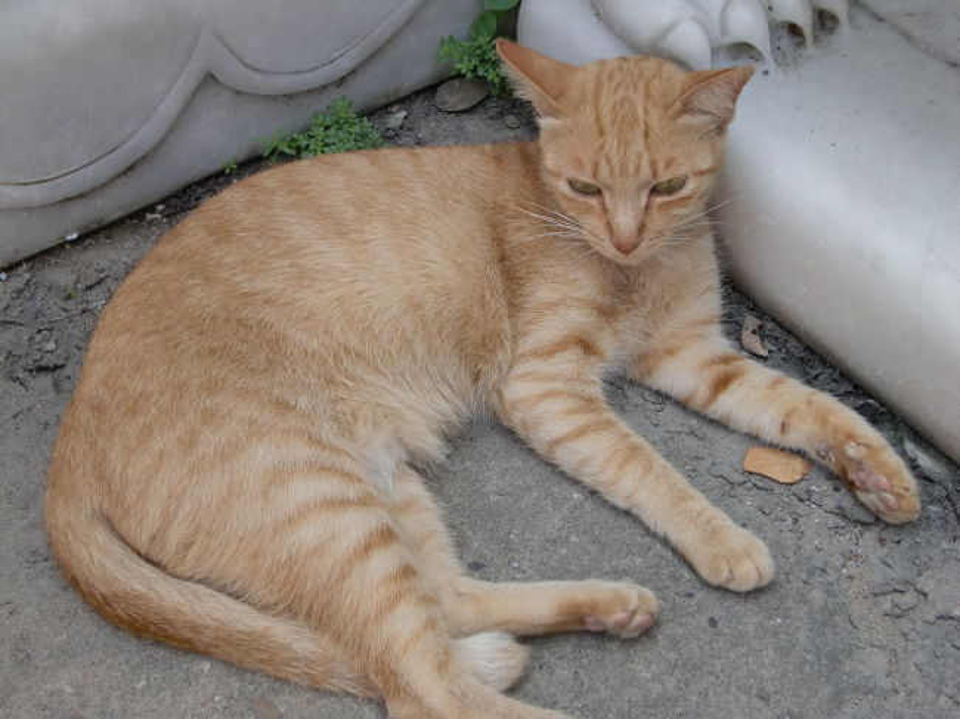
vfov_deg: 26.5
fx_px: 1525
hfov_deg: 34.9
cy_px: 360
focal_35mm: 55
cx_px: 480
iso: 64
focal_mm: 9.8
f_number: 3.6
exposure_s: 1/160
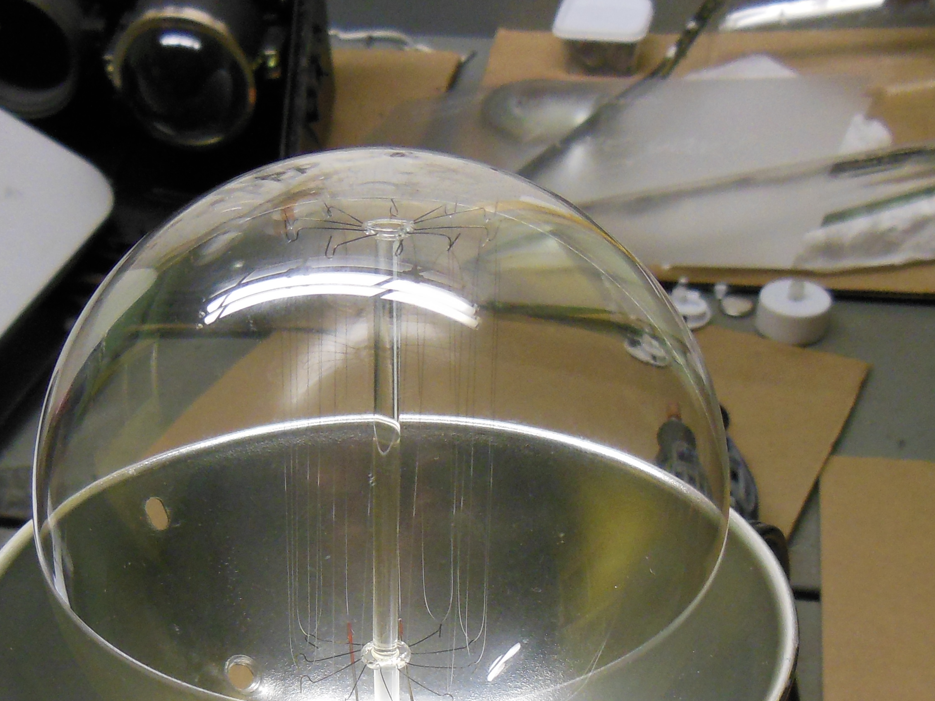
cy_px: 596
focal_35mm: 51
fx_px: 1377
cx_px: 416
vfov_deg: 27.8
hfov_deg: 37.4
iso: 400
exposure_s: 1/30
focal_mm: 4.5
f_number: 3.5
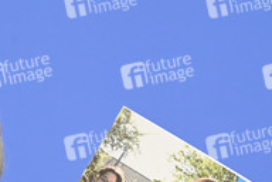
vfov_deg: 5.3
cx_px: -22
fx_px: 1949
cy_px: 179
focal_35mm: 258
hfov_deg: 7.9
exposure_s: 1/320
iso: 4000
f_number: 6.3
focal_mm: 110
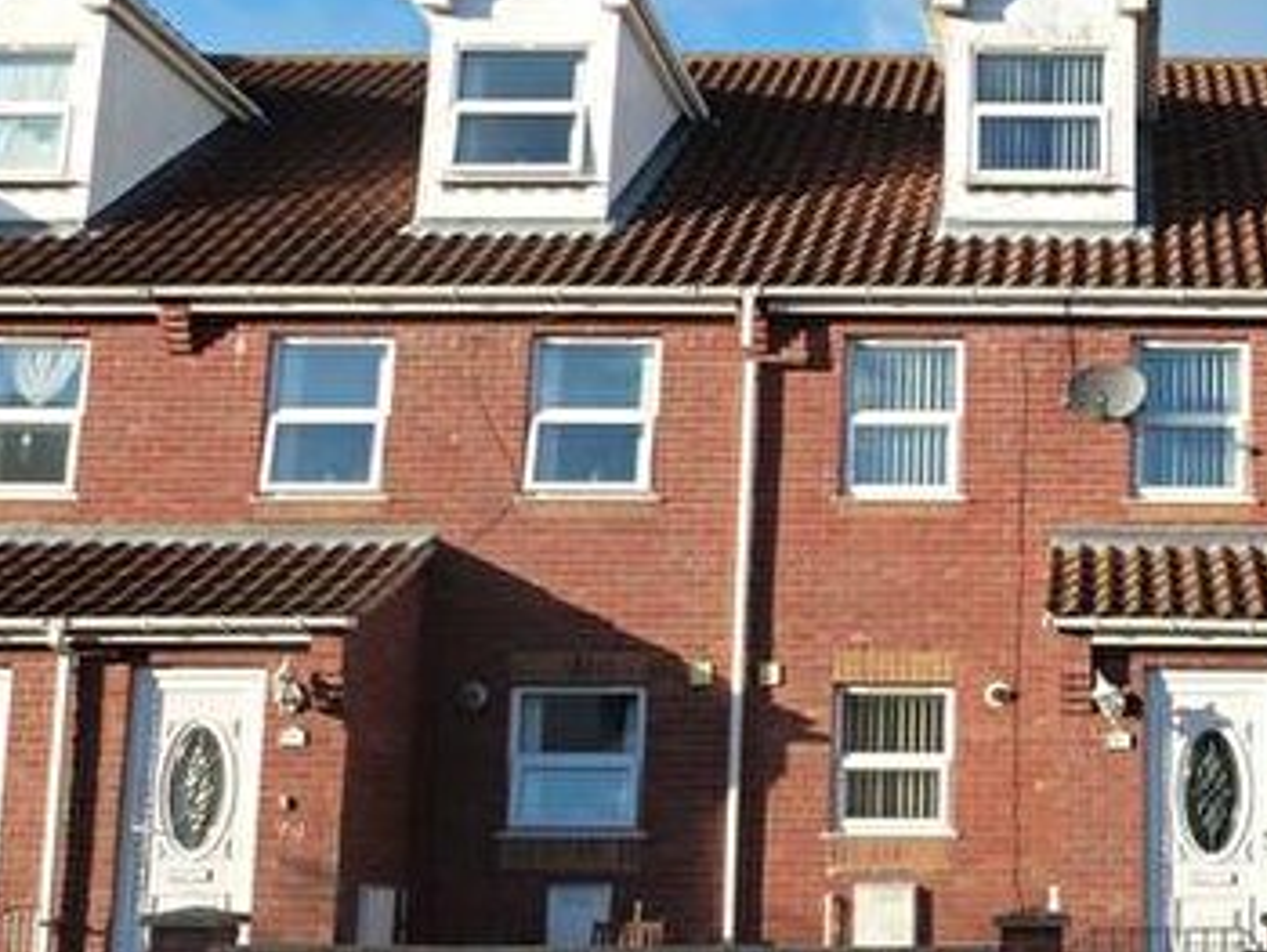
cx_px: 1196
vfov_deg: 30.2
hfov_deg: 36.5
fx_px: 1758
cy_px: 574
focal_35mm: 48
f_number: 4
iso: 160
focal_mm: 4.3
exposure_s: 1/400
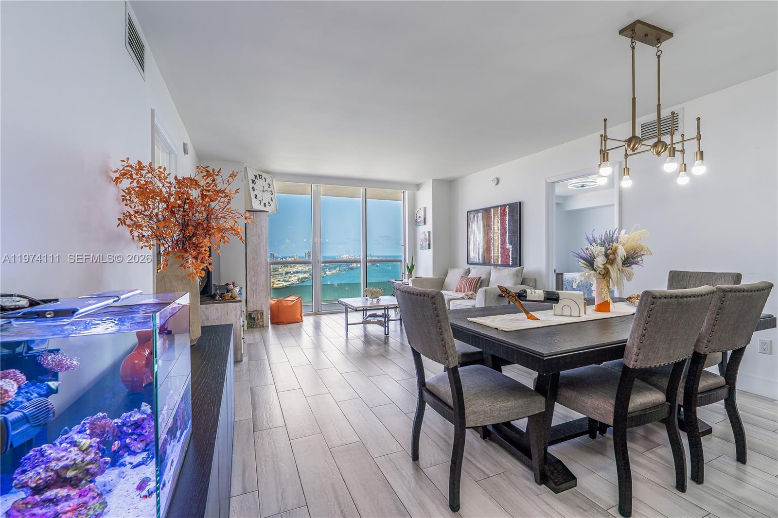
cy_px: 259
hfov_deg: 96.7
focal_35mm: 16
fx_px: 346
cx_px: 389
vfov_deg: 73.7
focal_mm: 16
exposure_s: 1/40
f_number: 9
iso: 100
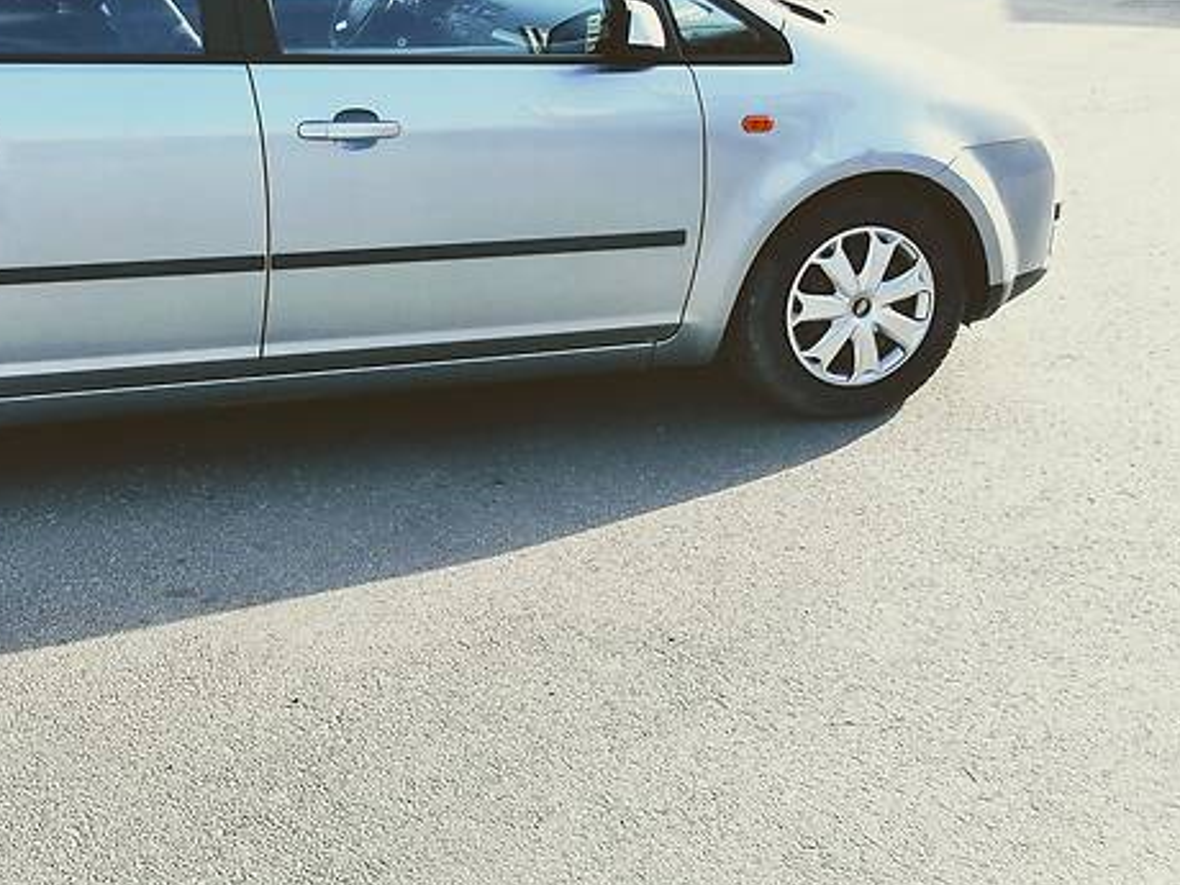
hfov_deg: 39.0
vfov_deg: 30.1
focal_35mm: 47
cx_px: 246
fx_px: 1602
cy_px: 167
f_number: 1.8
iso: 50
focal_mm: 4
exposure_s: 1/489
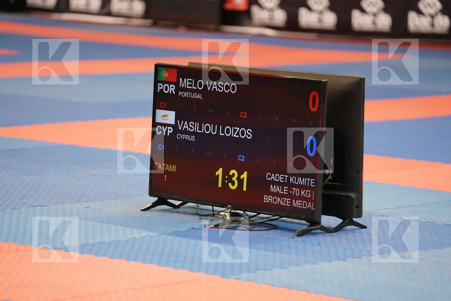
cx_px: 226
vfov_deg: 6.9
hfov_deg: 10.3
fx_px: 2505
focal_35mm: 200
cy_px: 150
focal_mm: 200
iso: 3200
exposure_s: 1/1000
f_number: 2.8
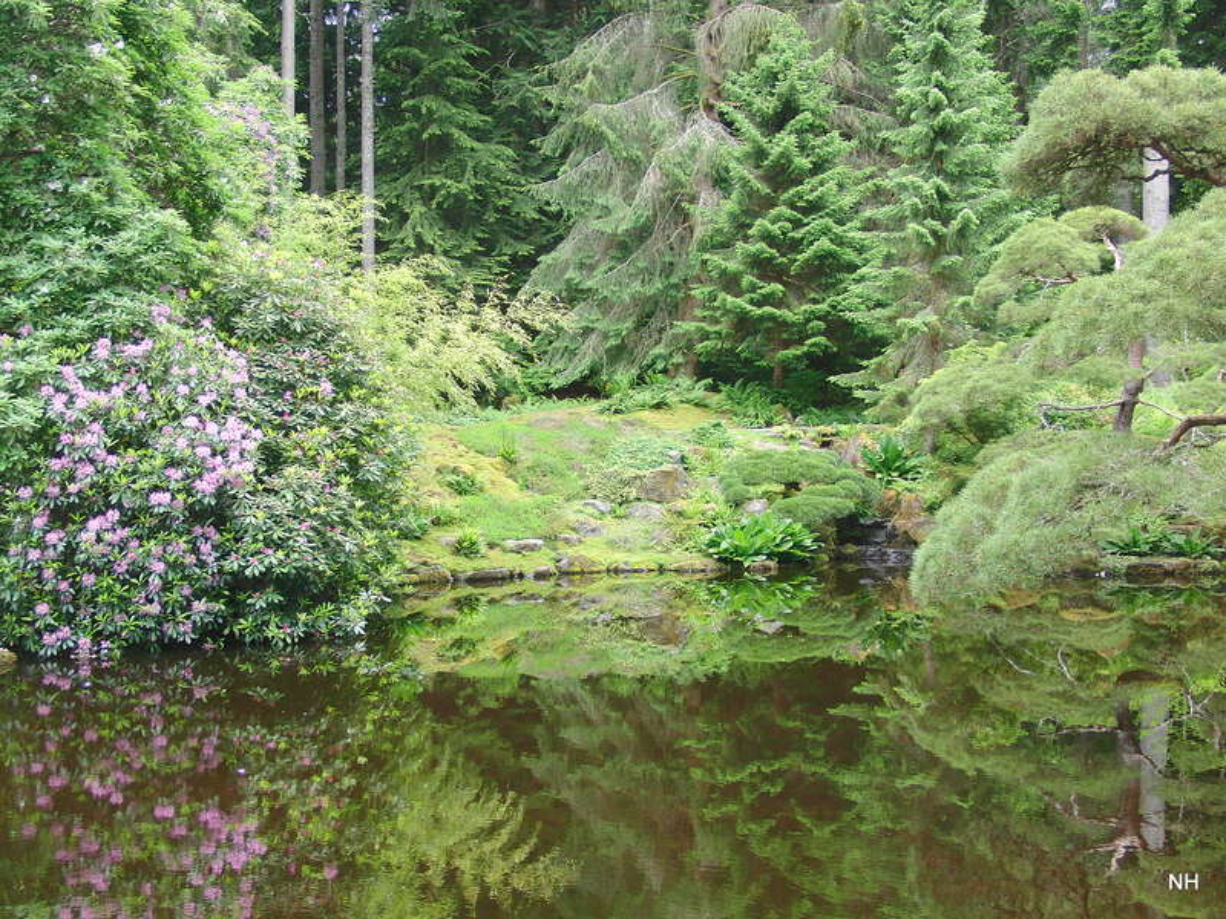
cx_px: 613
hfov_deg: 43.9
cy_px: 460
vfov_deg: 33.6
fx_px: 1523
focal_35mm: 43
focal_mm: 7.54
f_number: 3.7
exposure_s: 1/80
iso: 100
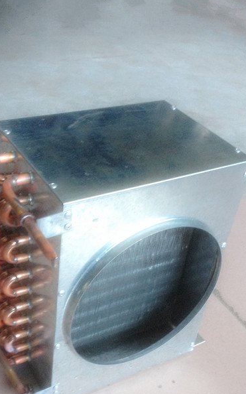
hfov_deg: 25.8
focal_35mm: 50
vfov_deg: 39.8
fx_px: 537
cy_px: 263
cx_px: 100
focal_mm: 4.28
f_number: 2.4
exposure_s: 1/20
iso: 160
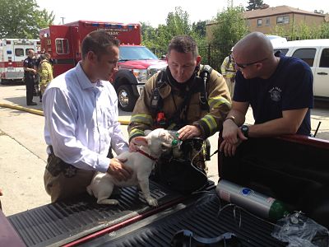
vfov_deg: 40.7
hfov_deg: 52.6
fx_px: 333
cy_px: 124
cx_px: 164
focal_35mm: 35
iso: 50
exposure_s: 1/800
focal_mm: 4.28
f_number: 2.4
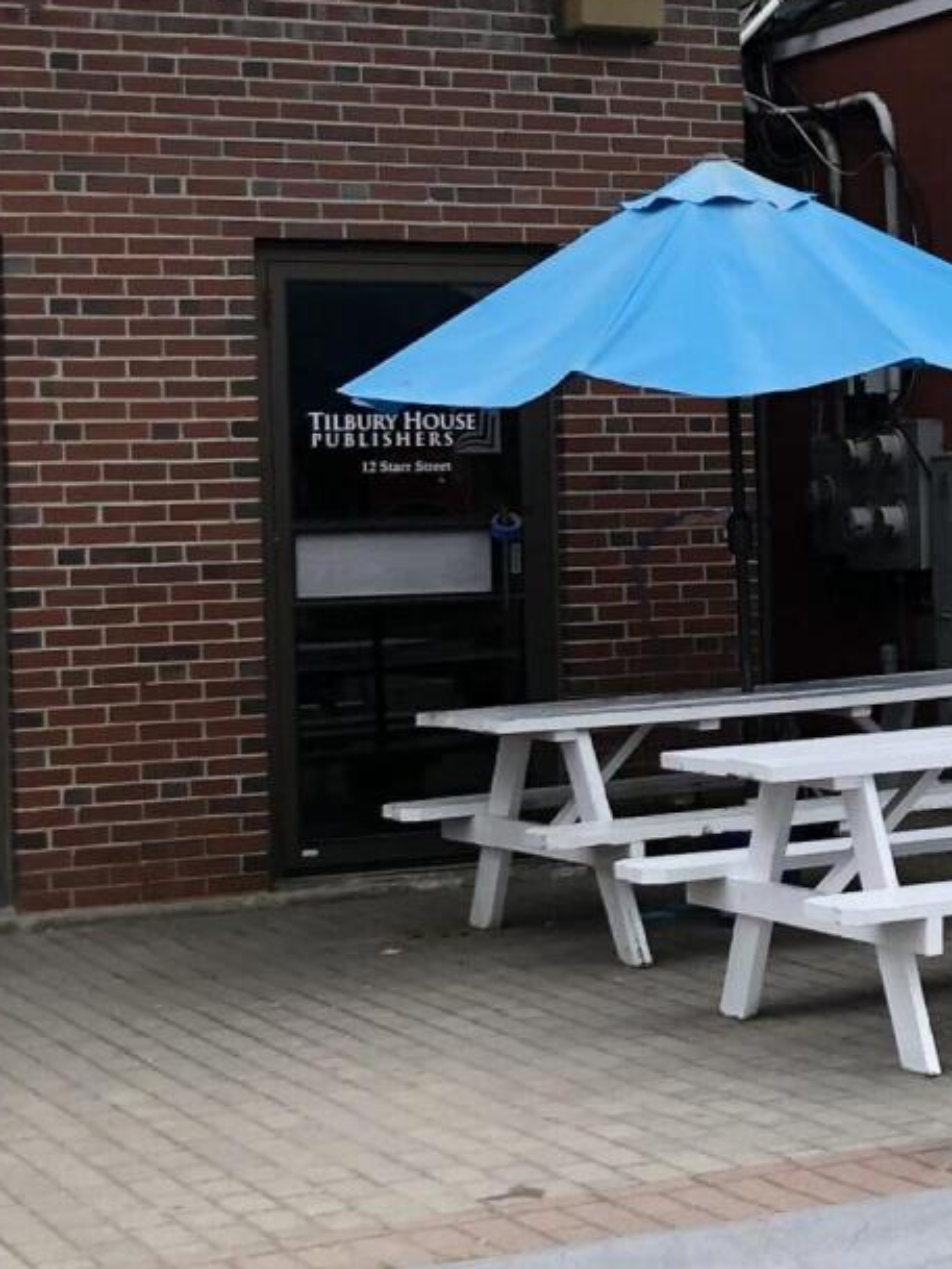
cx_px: 1437
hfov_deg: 14.9
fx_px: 3372
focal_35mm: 92
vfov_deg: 21.2
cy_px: 421
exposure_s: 1/941
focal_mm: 3.99
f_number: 1.8
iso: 20
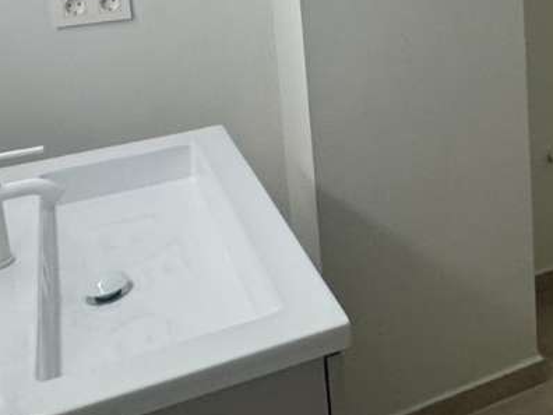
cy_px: -41
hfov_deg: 35.2
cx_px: 432
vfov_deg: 25.5
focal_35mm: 53
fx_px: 847
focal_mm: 2.22
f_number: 2.2
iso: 125
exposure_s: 1/104
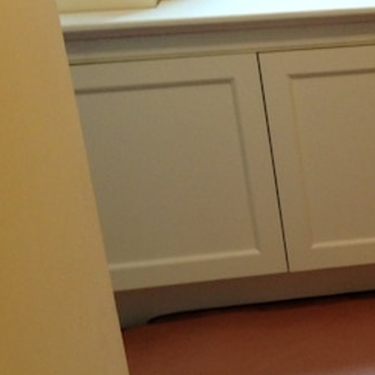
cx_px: 679
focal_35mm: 118
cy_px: 274
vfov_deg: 14.7
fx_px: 1446
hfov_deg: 13.3
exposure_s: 1/30
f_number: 2.4
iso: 50
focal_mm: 4.13
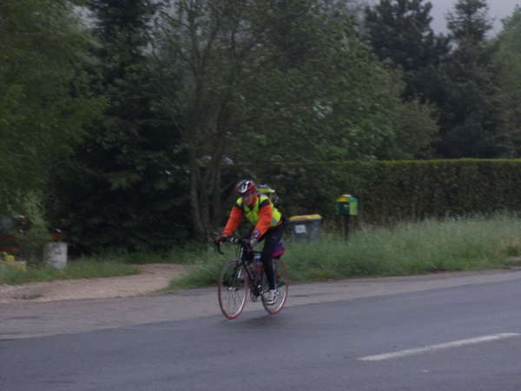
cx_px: 260
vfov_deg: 10.6
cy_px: 196
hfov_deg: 14.1
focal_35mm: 140
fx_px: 2107
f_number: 6.8
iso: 200
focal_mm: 20
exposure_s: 1/50
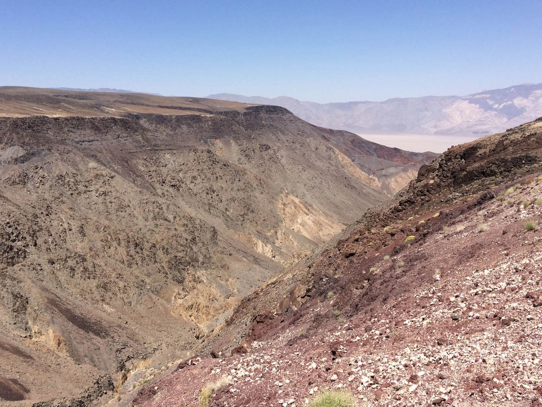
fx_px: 517
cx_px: 279
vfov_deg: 42.9
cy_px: 188
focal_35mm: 33
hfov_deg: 55.3
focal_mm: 4.15
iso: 32
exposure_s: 1/2933
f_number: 2.2
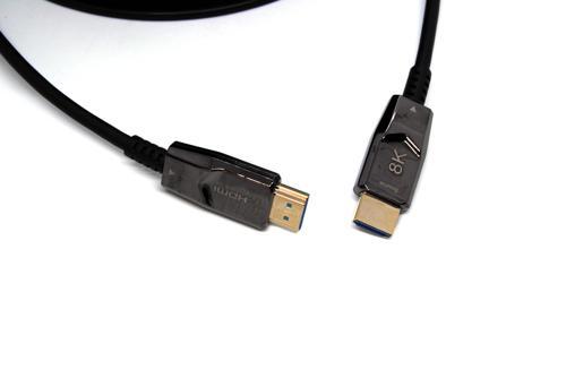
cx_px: 283
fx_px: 991
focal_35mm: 63
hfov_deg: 31.9
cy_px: 189
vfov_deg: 21.6
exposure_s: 1/8
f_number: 9
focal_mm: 42
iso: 100
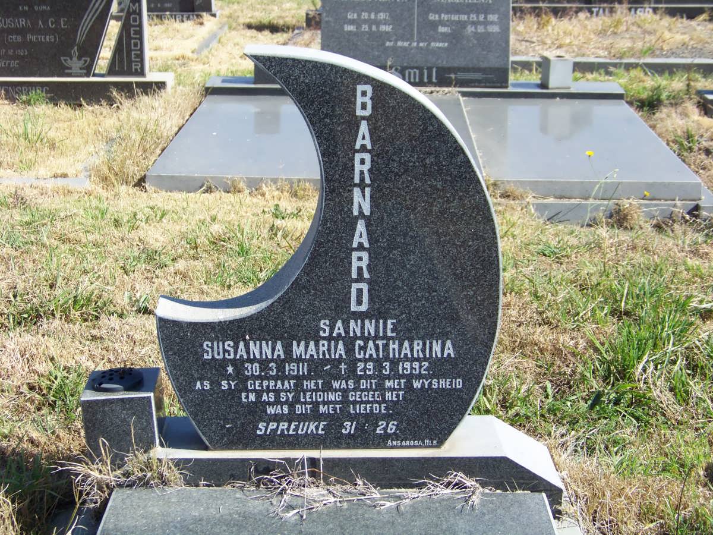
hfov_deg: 31.2
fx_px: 1277
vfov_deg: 23.7
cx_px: 356
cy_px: 268
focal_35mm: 62
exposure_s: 1/500
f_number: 3.2
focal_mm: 10.5
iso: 64
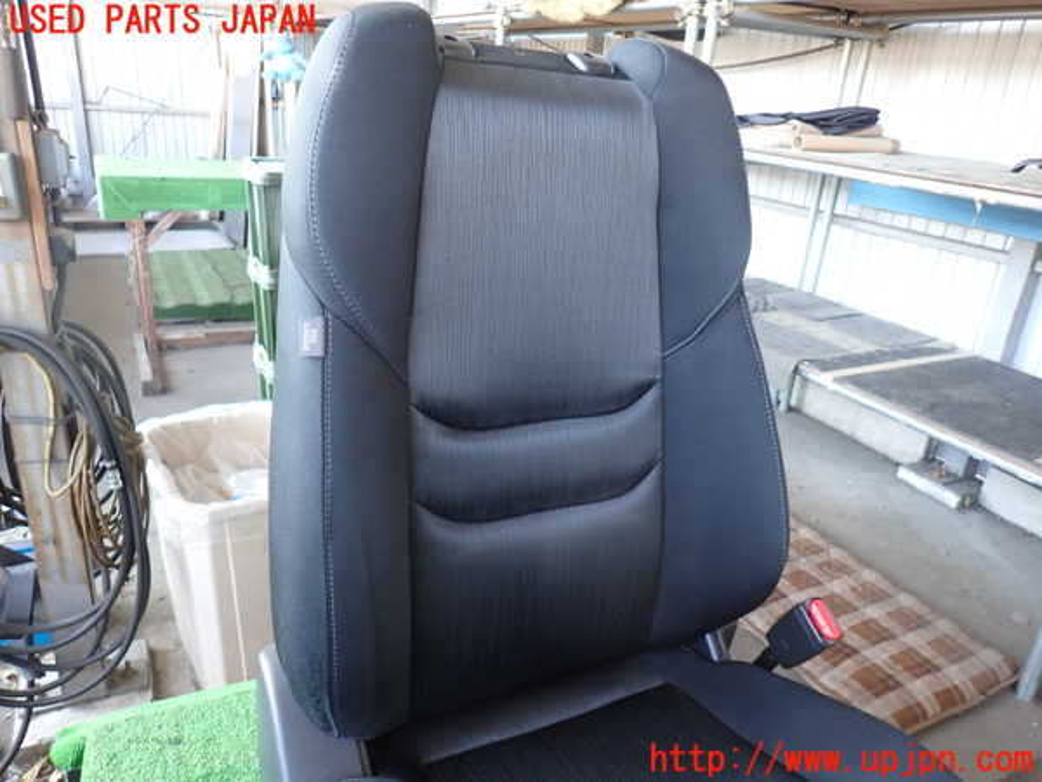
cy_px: 391
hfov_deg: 69.4
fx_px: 753
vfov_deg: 54.9
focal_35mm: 25
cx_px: 521
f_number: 2
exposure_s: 1/40
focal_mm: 4.5
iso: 200
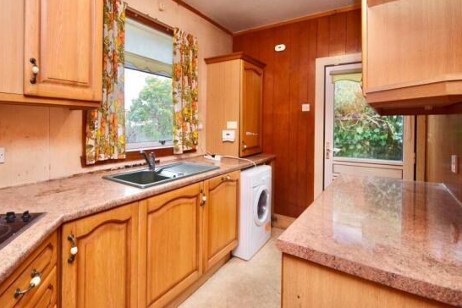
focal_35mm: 18
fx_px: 231
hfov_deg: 89.6
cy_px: 127
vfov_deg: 66.9
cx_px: 205
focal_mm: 10
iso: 800
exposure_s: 1/50
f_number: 5.6
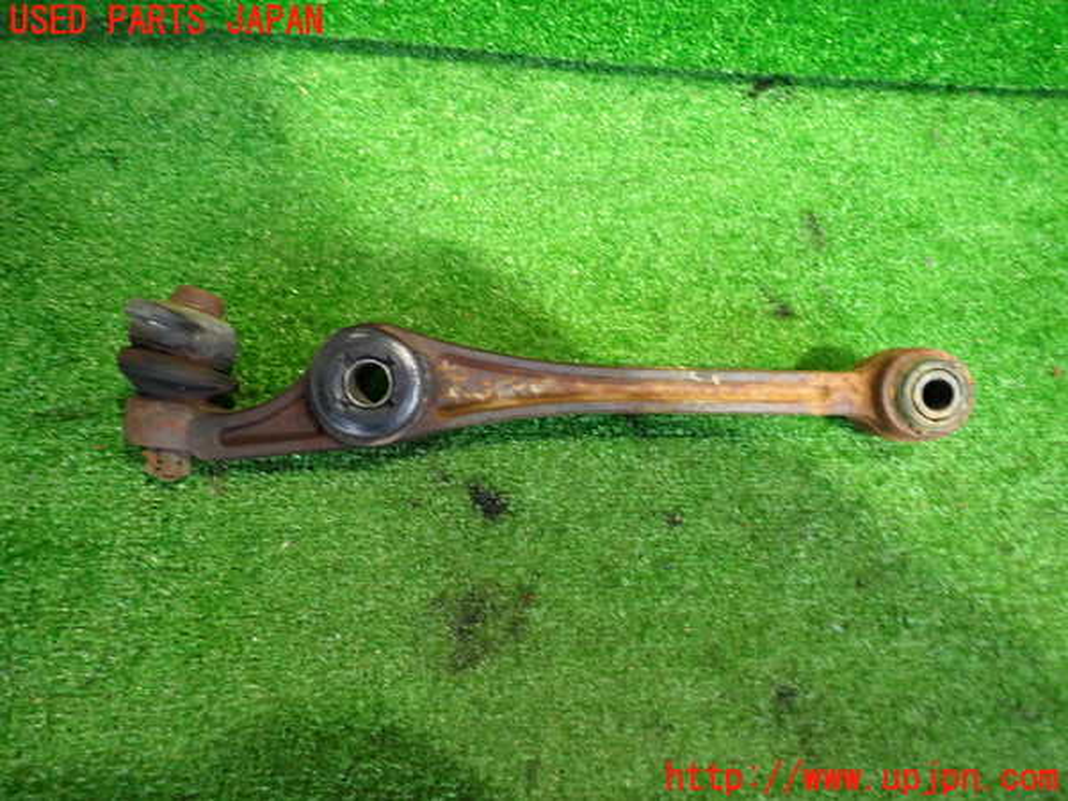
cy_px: 400
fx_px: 771
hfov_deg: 69.4
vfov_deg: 54.9
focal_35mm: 25
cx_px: 534
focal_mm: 4.5
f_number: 2
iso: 640
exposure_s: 1/30
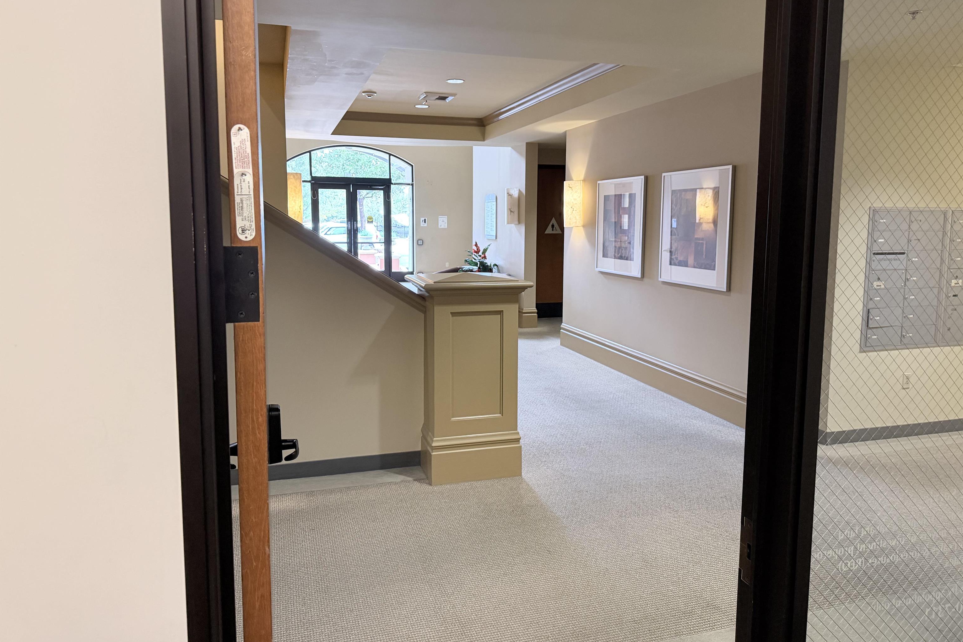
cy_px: 289
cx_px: 481
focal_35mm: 25
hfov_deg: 71.5
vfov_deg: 51.2
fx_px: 669
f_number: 1.78
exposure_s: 1/60
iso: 400
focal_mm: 6.76
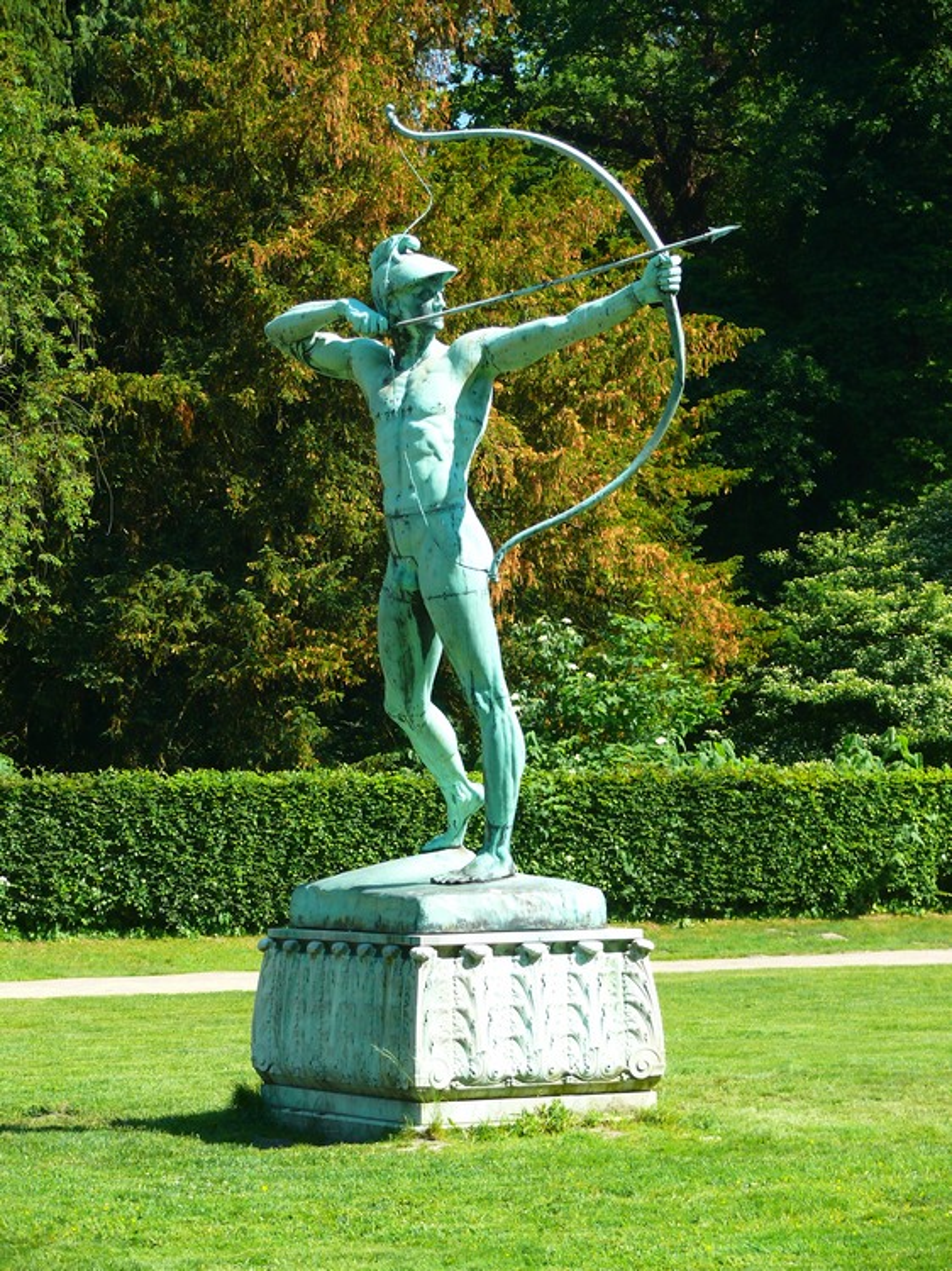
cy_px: 636
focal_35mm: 117
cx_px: 476
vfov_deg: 16.8
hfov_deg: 12.7
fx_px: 4293
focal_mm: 24.7
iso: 100
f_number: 3.6
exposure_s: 1/125
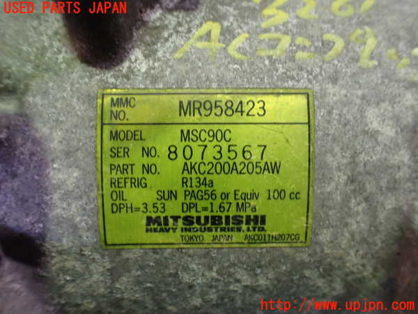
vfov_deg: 46.8
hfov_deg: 60.0
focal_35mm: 30
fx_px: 362
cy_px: 157
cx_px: 209
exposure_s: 1/40
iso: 800
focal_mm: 5.4
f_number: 2.3
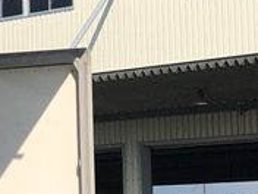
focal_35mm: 163
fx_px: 1215
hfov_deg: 10.4
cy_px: 144
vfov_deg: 9.1
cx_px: -372
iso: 20
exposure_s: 1/3436
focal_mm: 4
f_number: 1.8
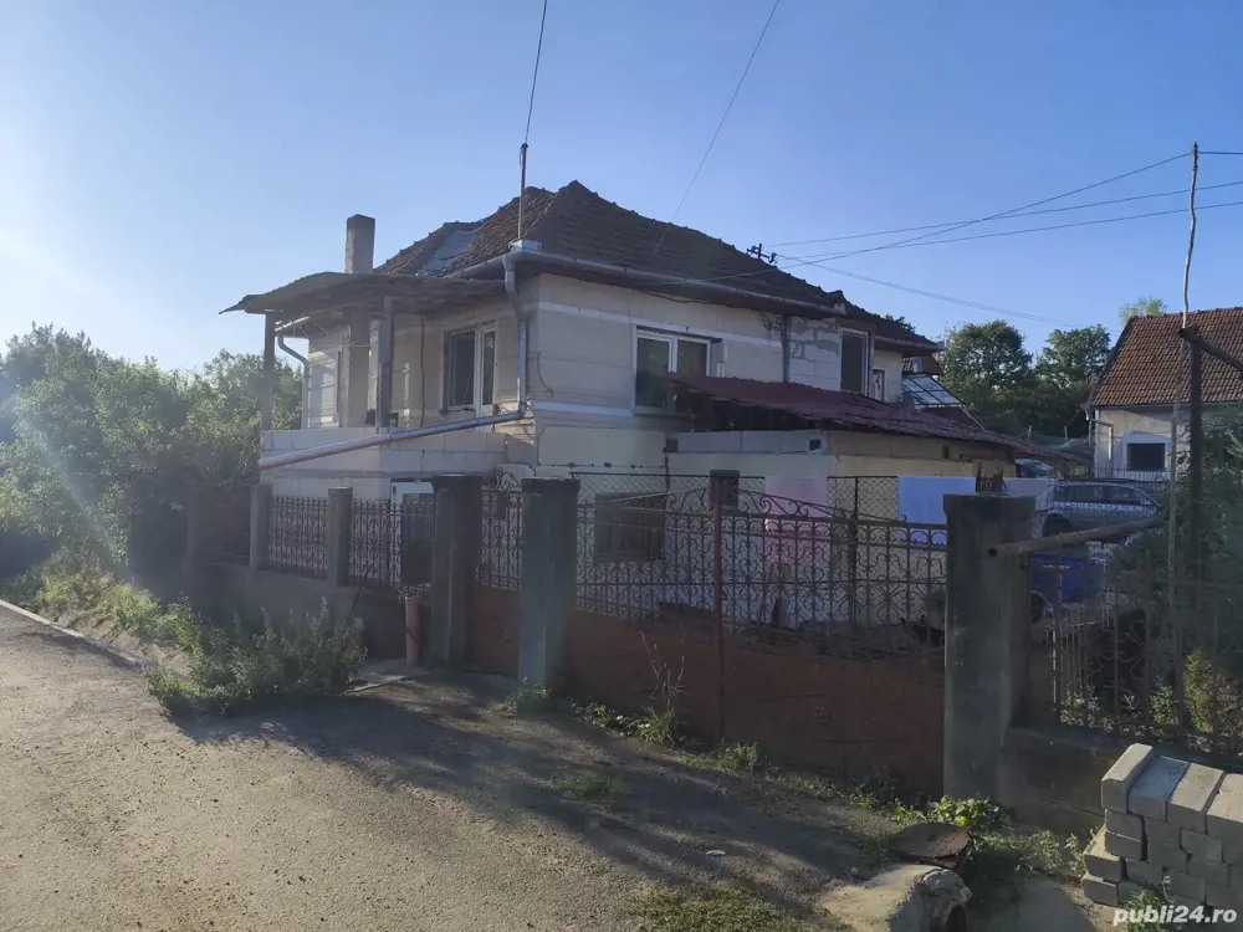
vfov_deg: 58.9
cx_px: 622
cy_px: 466
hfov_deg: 73.9
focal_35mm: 23
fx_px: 826
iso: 50
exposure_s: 1/1672
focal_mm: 6.19
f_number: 1.65
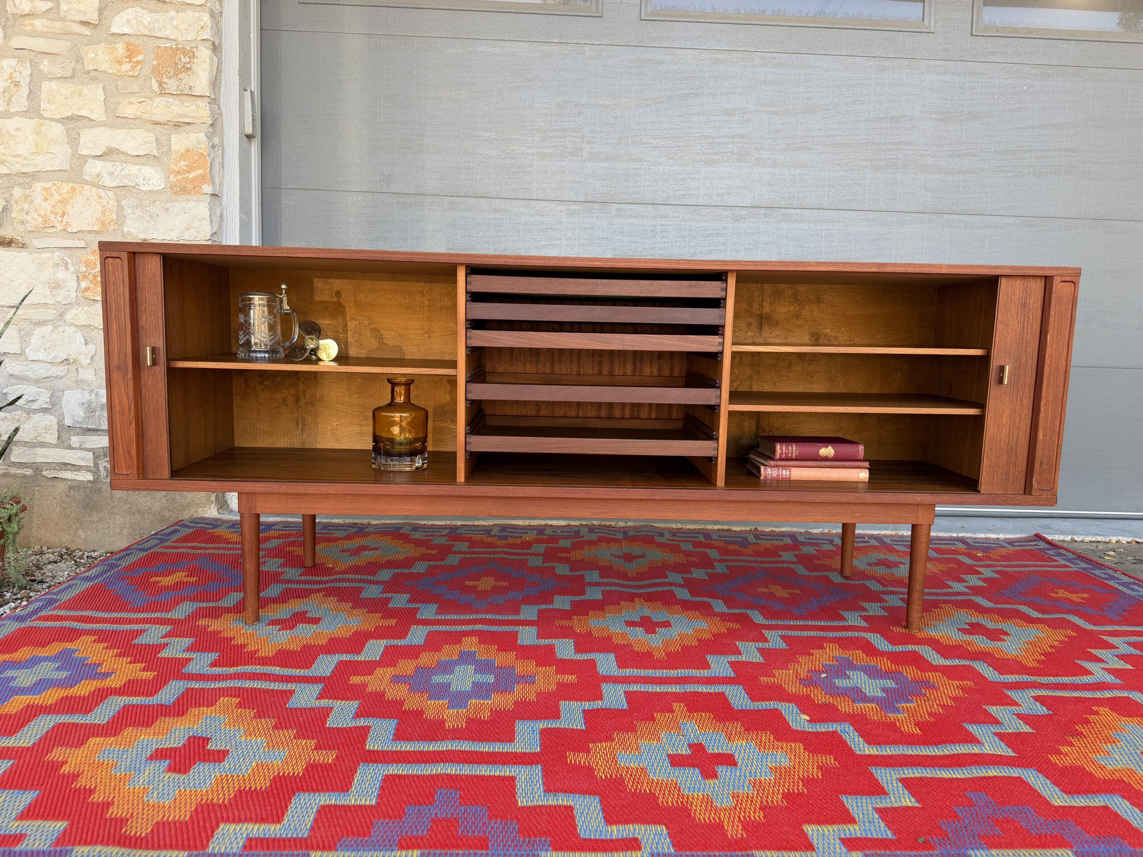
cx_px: 572
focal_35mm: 24
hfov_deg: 71.6
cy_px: 428
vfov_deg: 56.8
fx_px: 792
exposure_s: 1/137
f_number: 1.78
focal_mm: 6.76
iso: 64
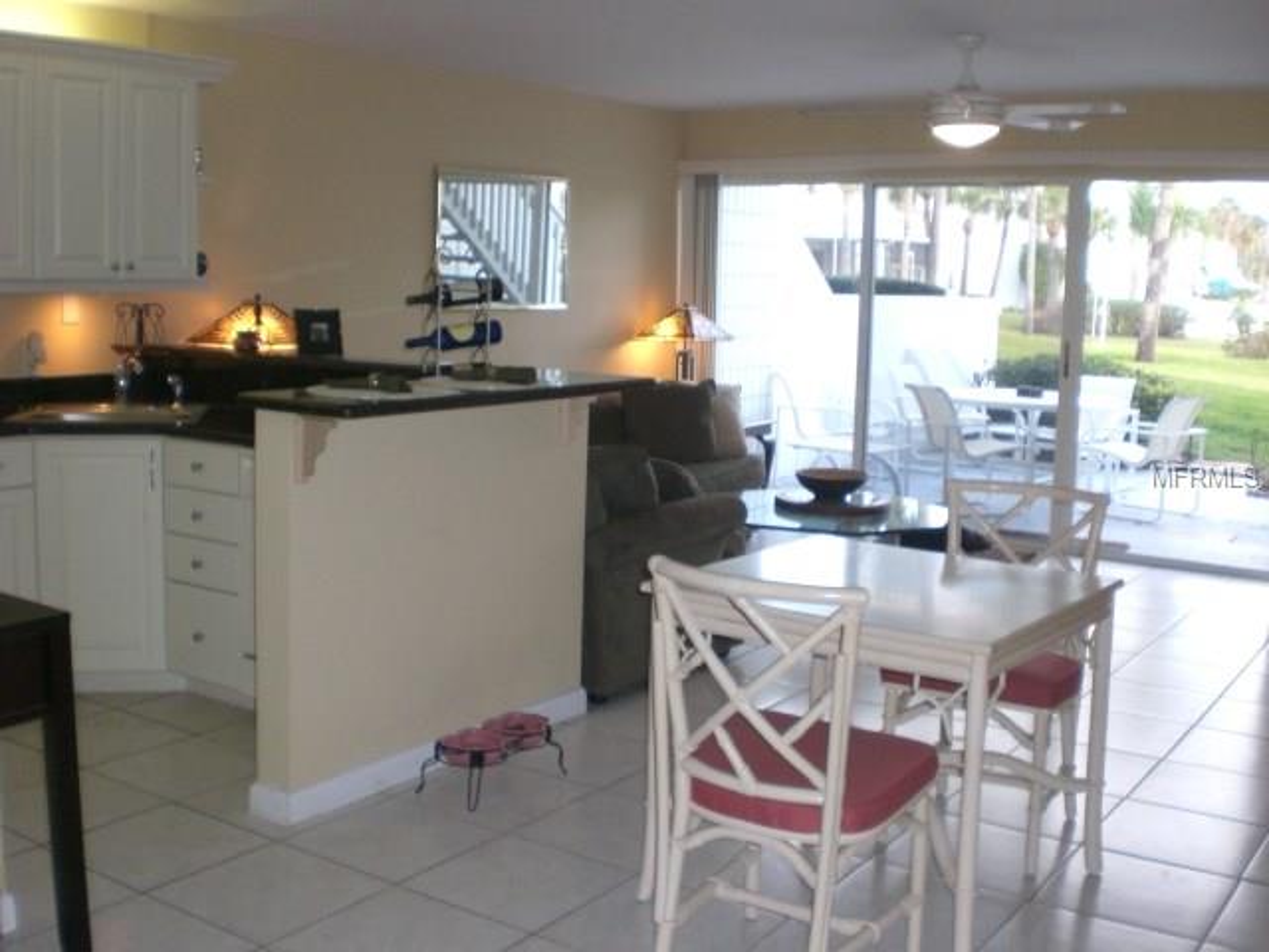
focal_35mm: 38
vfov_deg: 37.7
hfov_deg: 49.0
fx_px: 1393
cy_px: 476
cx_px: 634
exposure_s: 1/80
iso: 200
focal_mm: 6.3
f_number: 3.1
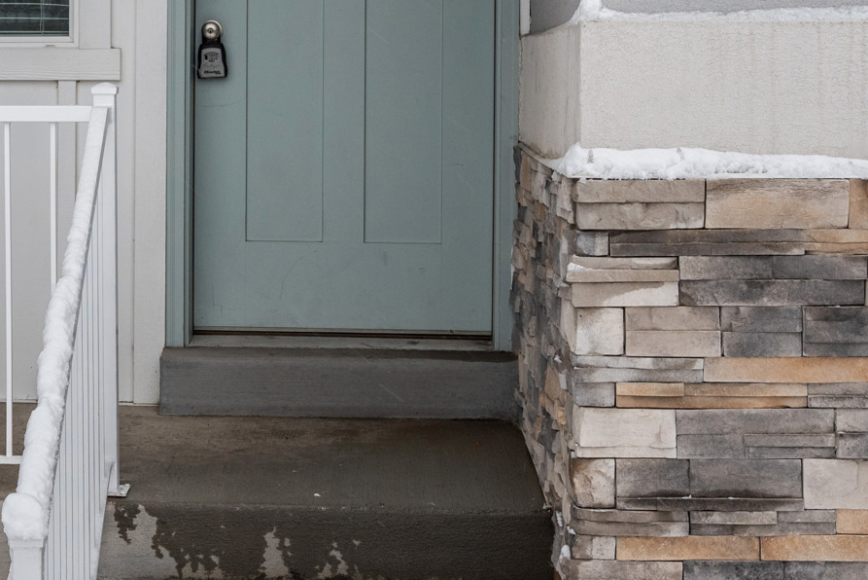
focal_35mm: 84
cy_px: 89
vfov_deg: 16.1
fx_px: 2026
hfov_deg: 23.7
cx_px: 141
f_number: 8
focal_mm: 30
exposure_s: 1/125
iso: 800
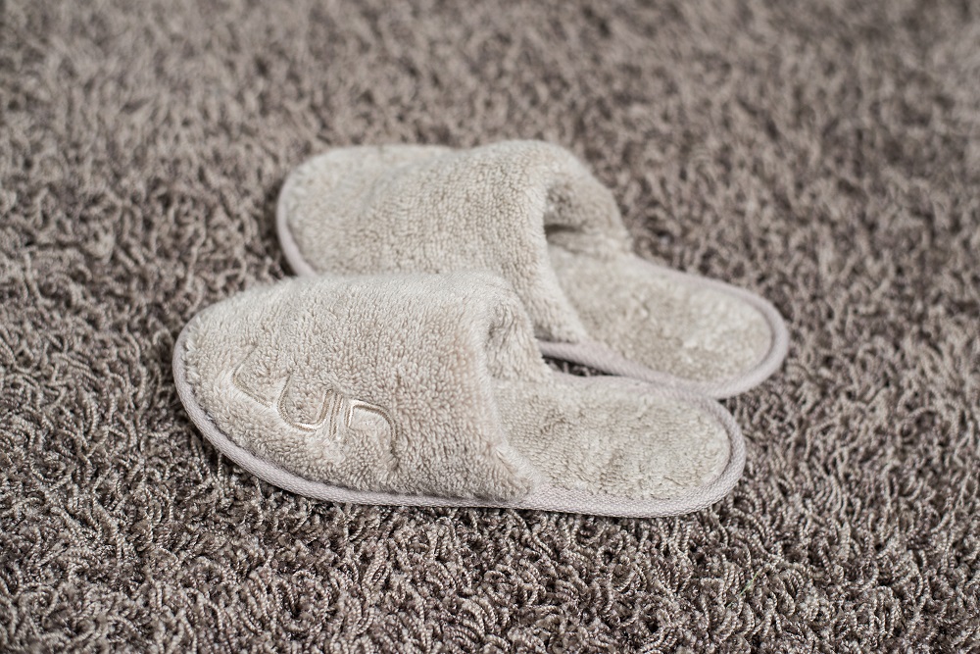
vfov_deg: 27.0
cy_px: 327
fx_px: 1361
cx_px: 490
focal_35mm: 50
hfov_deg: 39.6
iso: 200
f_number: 4.5
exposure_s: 1/125
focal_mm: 50
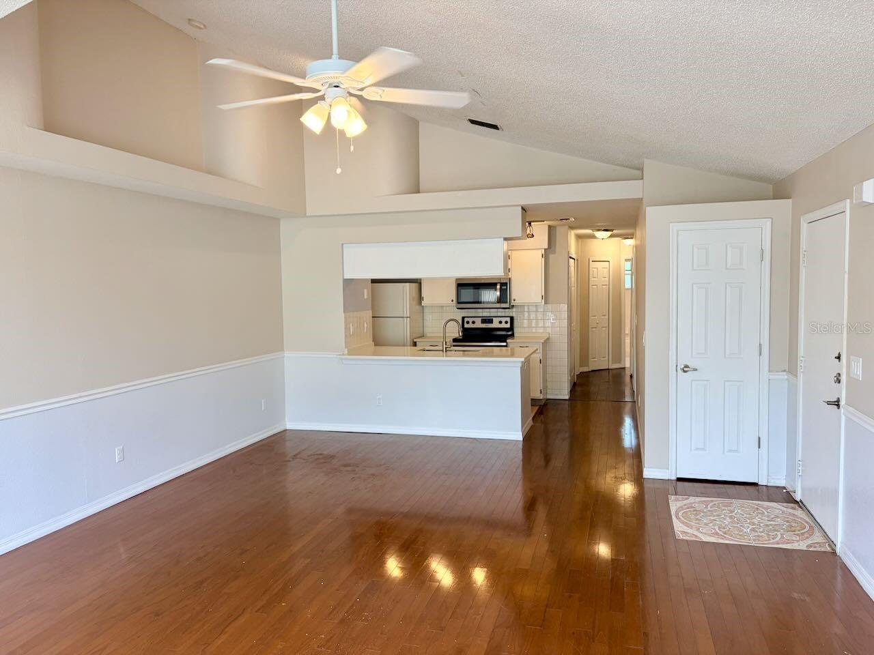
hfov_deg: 67.3
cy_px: 328
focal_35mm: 26
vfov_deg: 53.1
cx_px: 437
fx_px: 656
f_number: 1.6
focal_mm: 5.96
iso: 80
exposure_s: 1/120
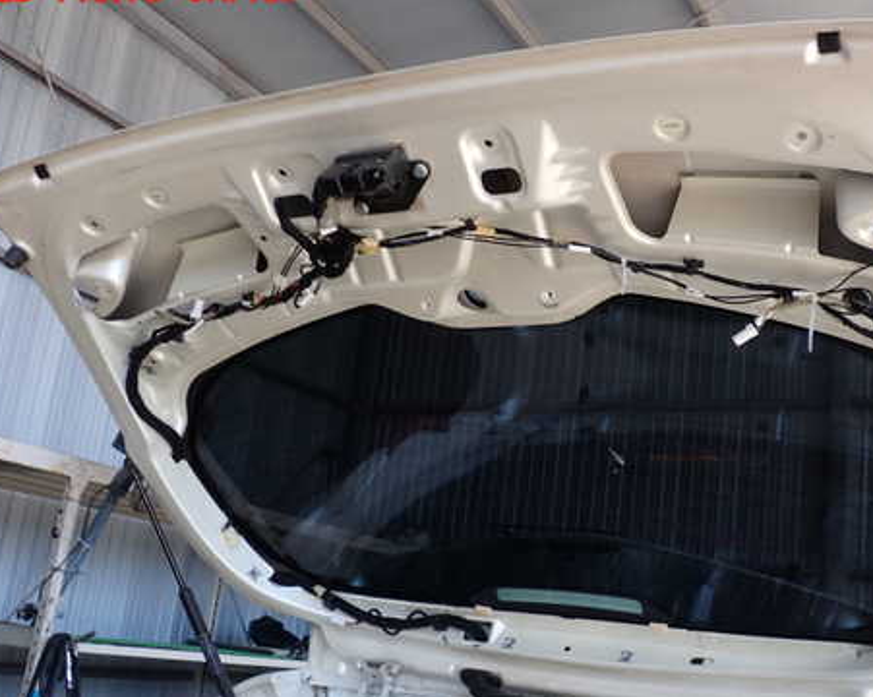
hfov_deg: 46.6
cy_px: 401
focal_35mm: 39
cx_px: 521
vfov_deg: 38.1
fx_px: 1007
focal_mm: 5.4
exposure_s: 1/125
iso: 100
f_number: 3.2
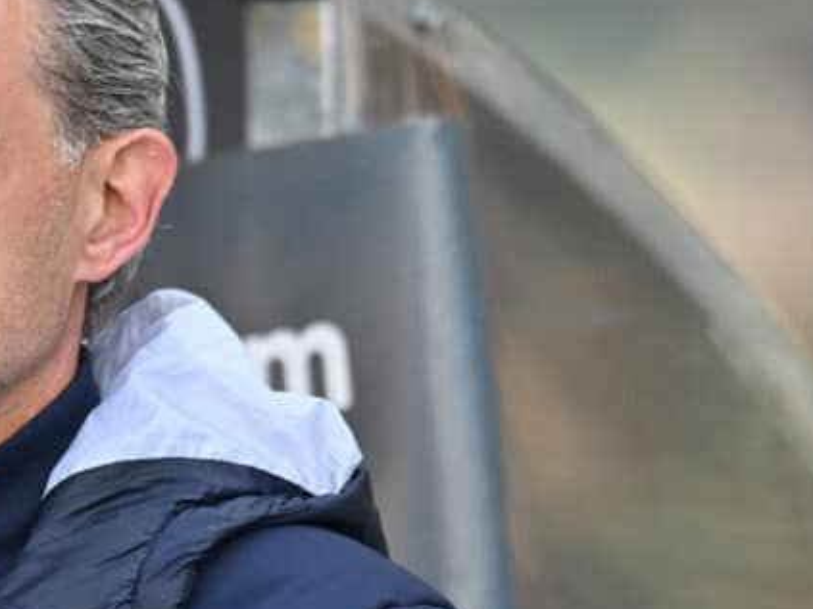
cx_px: -146
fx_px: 21883
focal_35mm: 932
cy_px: 370
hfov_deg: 2.1
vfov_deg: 1.6
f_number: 4
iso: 1000
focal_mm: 400
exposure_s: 1/1600
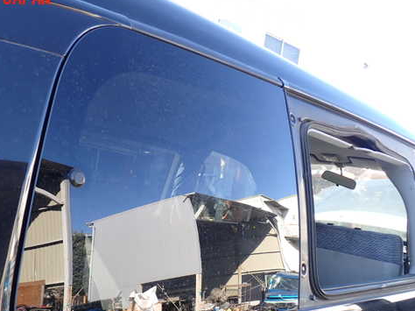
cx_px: 154
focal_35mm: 38
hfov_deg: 48.5
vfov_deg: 37.6
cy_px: 185
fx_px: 455
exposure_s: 1/100
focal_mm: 5.4
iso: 100
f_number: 3.2
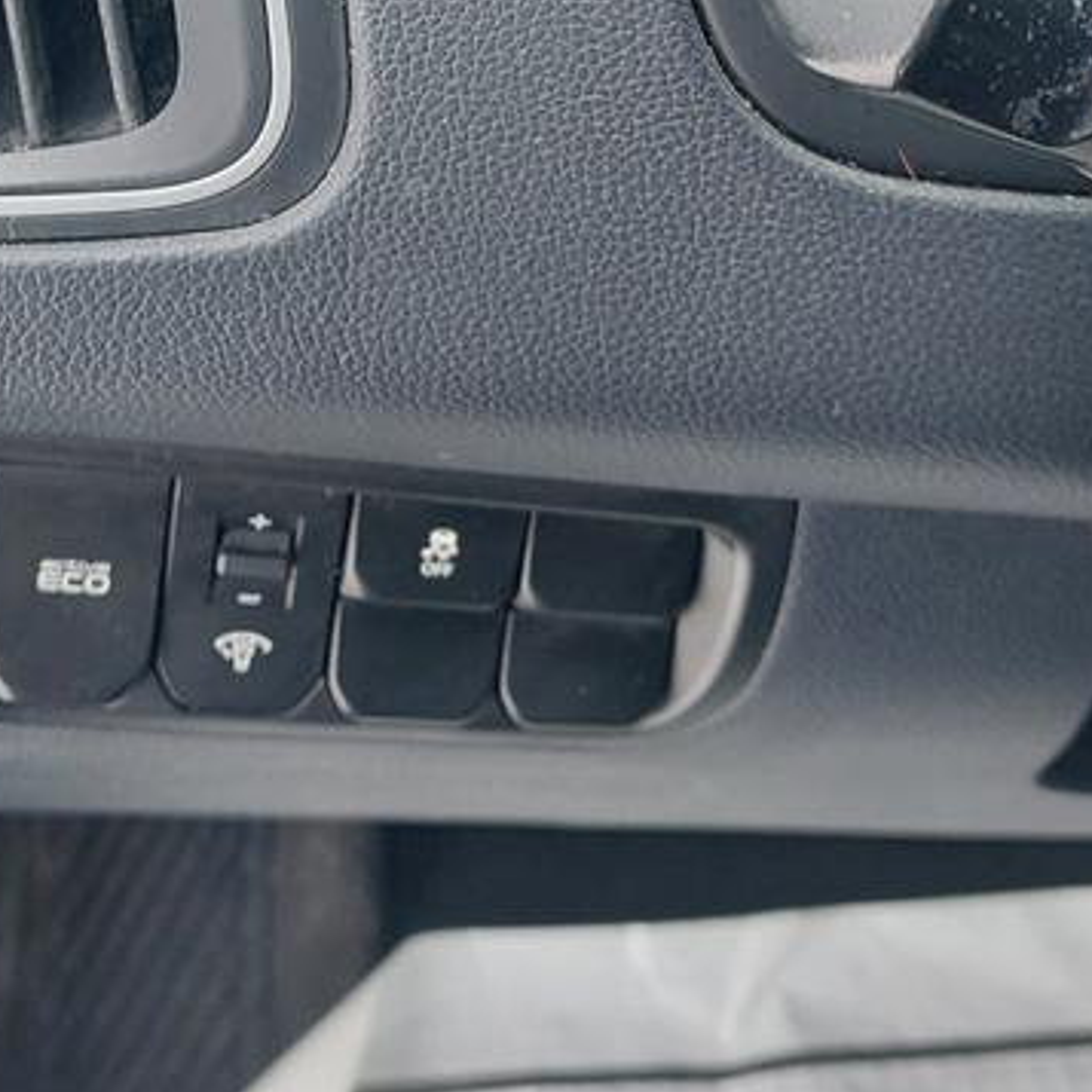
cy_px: 70
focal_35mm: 57
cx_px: 419
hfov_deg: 29.9
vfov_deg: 28.6
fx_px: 2034
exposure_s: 1/60
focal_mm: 5.23
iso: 64
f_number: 1.8
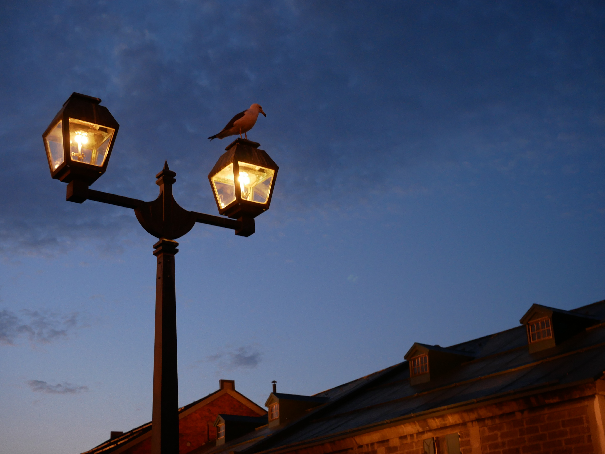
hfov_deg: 41.2
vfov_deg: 31.5
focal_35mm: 46
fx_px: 804
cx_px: 302
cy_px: 227
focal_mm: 23
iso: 800
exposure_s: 1/6
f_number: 5.6
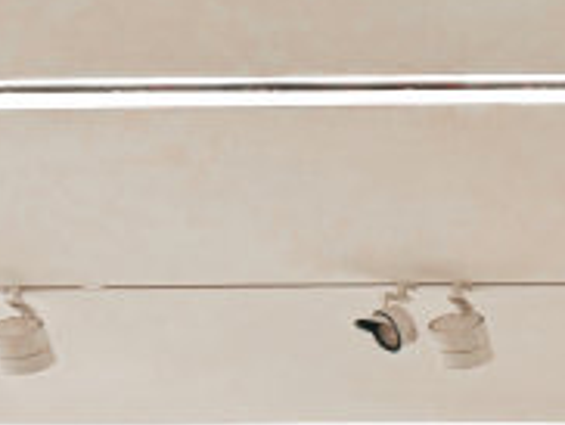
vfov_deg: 8.6
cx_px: 1465
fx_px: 2582
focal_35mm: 158
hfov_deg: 10.4
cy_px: 1030
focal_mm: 6.8
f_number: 1.8
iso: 200
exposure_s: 1/64
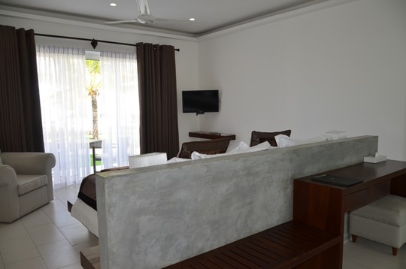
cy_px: 134
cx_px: 203
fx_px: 304
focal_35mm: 27
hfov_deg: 67.5
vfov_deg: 47.8
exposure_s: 1/125
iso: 320
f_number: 3.5
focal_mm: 18
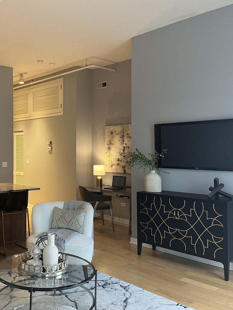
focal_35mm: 35
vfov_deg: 52.6
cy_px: 155
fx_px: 314
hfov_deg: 39.5
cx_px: 56
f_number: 1.6
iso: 160
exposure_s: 1/60
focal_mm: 5.1
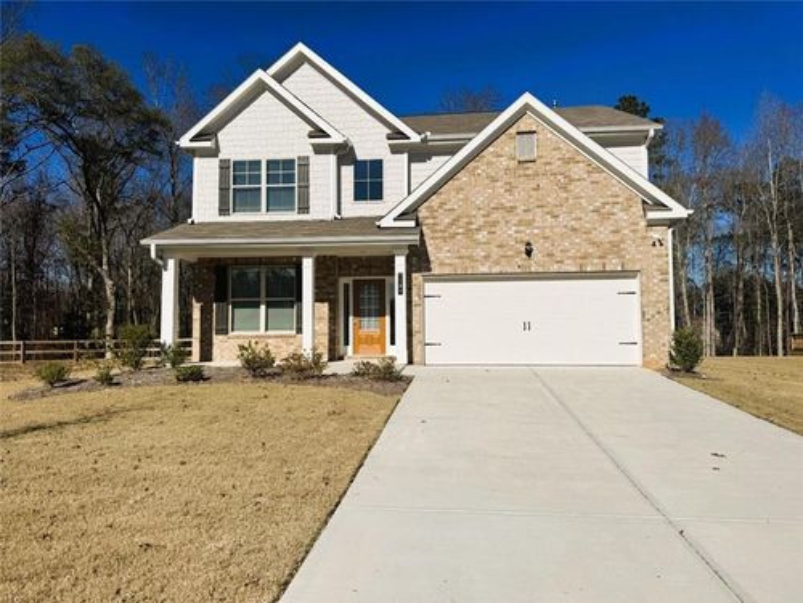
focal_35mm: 24
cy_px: 302
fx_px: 557
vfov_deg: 56.8
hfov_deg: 71.6
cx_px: 402
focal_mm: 6.76
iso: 64
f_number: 1.78
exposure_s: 1/12346
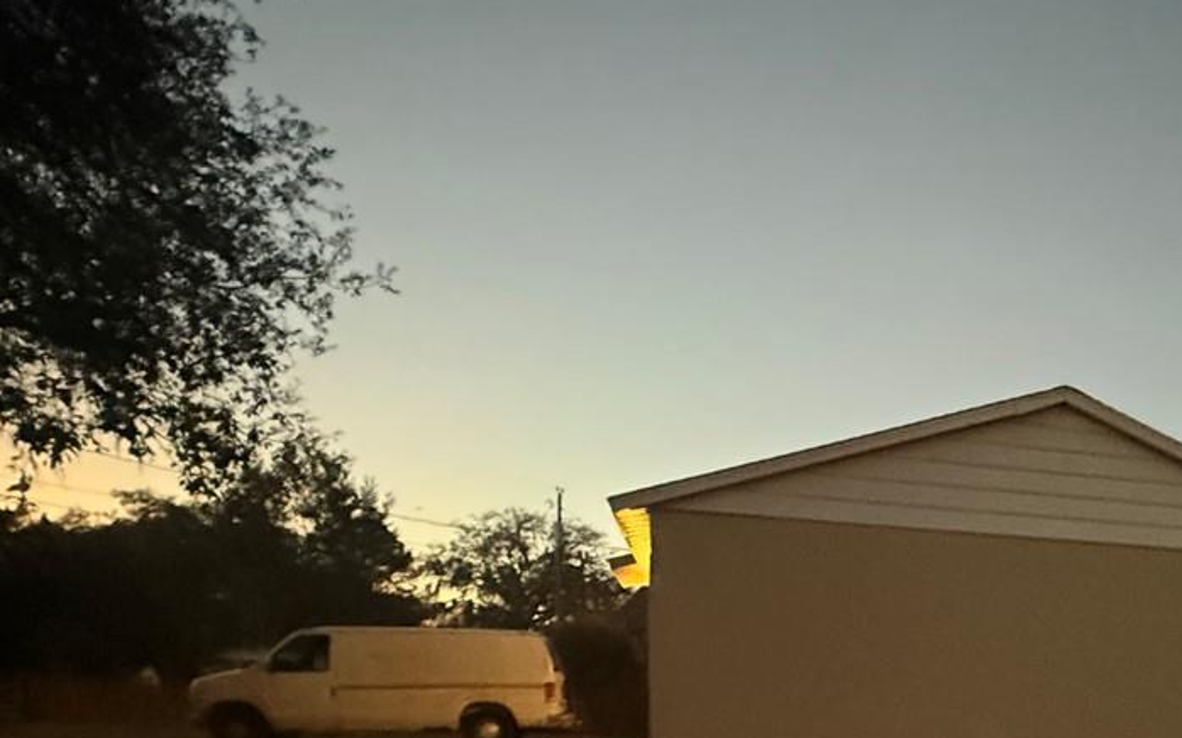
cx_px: 1016
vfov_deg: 32.6
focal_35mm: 34
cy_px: 818
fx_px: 1095
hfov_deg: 51.5
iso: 2500
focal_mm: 2.22
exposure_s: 1/30
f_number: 2.2
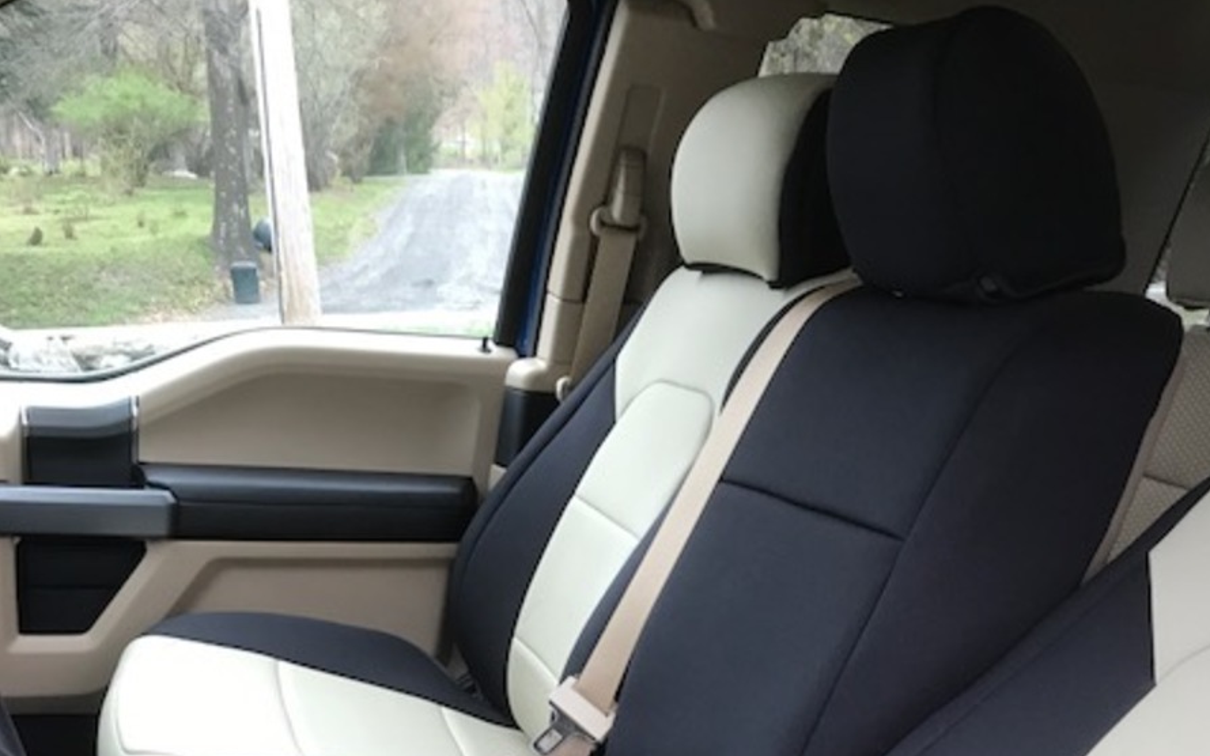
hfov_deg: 49.3
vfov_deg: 30.3
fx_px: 1319
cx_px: 610
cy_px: 704
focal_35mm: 40
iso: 32
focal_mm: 3.99
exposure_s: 1/20
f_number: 1.8
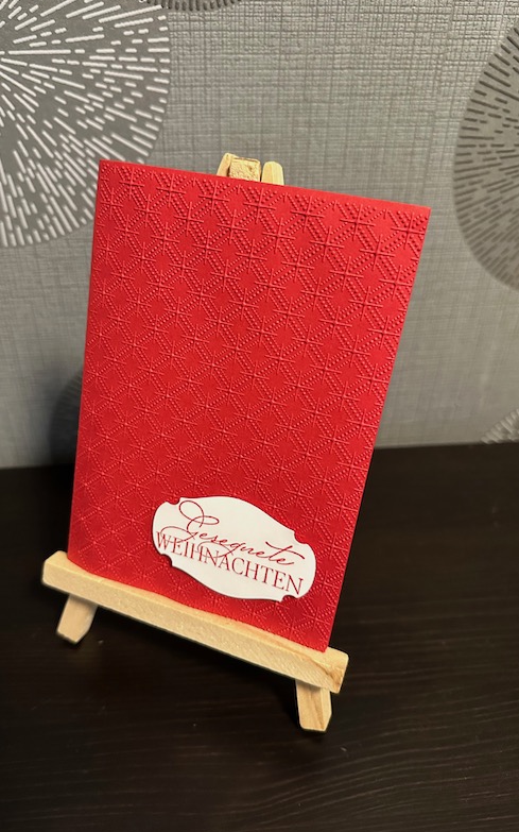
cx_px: 233
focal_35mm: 26
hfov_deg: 47.5
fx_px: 589
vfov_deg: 70.4
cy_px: 412
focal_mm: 6.86
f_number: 1.78
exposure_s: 1/60
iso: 800
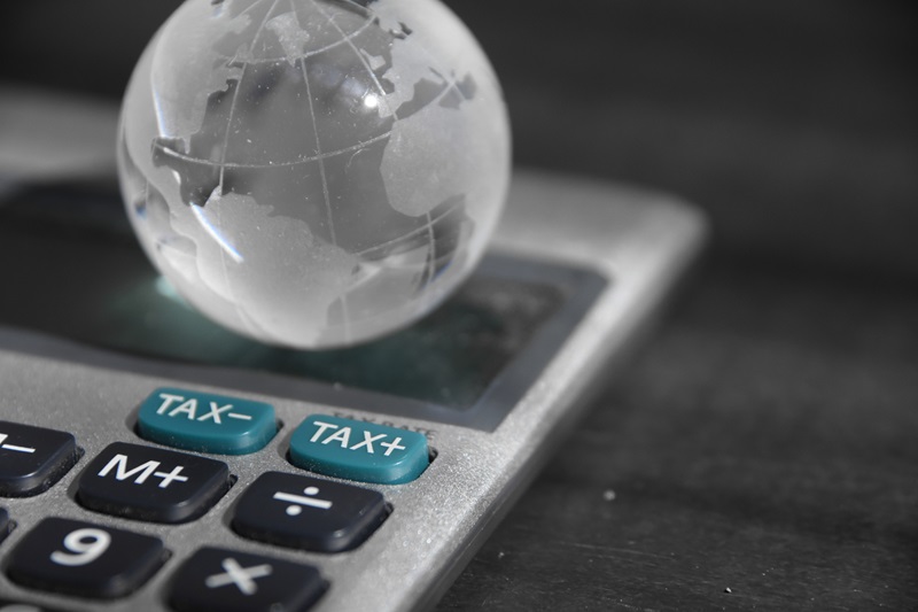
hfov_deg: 4.6
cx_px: 459
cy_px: 306
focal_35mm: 450
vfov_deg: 3.1
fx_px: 11472
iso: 800
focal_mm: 300
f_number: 6.3
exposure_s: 1/640
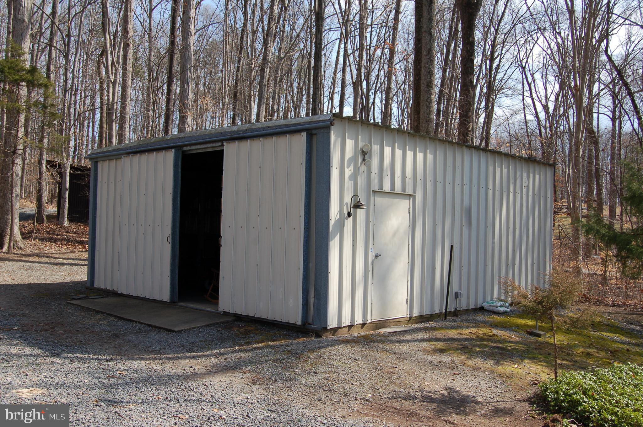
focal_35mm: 34
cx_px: 322
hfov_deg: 55.2
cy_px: 214
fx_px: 616
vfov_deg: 38.3
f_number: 8
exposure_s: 1/250
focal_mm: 23
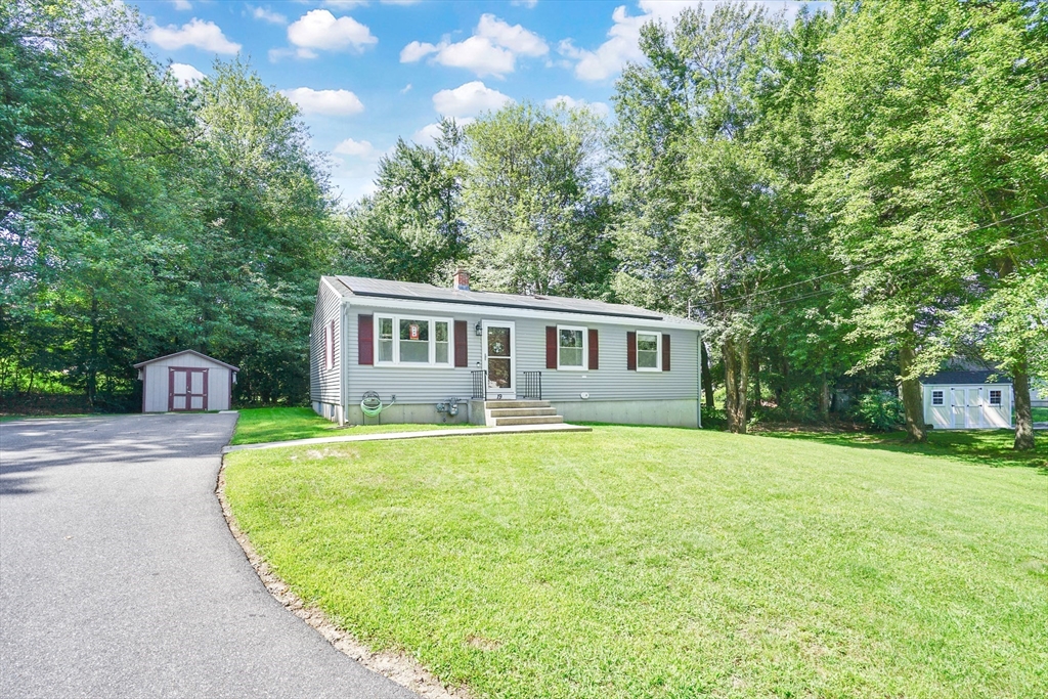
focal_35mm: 16
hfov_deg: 96.7
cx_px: 524
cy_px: 350
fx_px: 466
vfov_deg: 73.8
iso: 100
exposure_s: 1/100
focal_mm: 16
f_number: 9
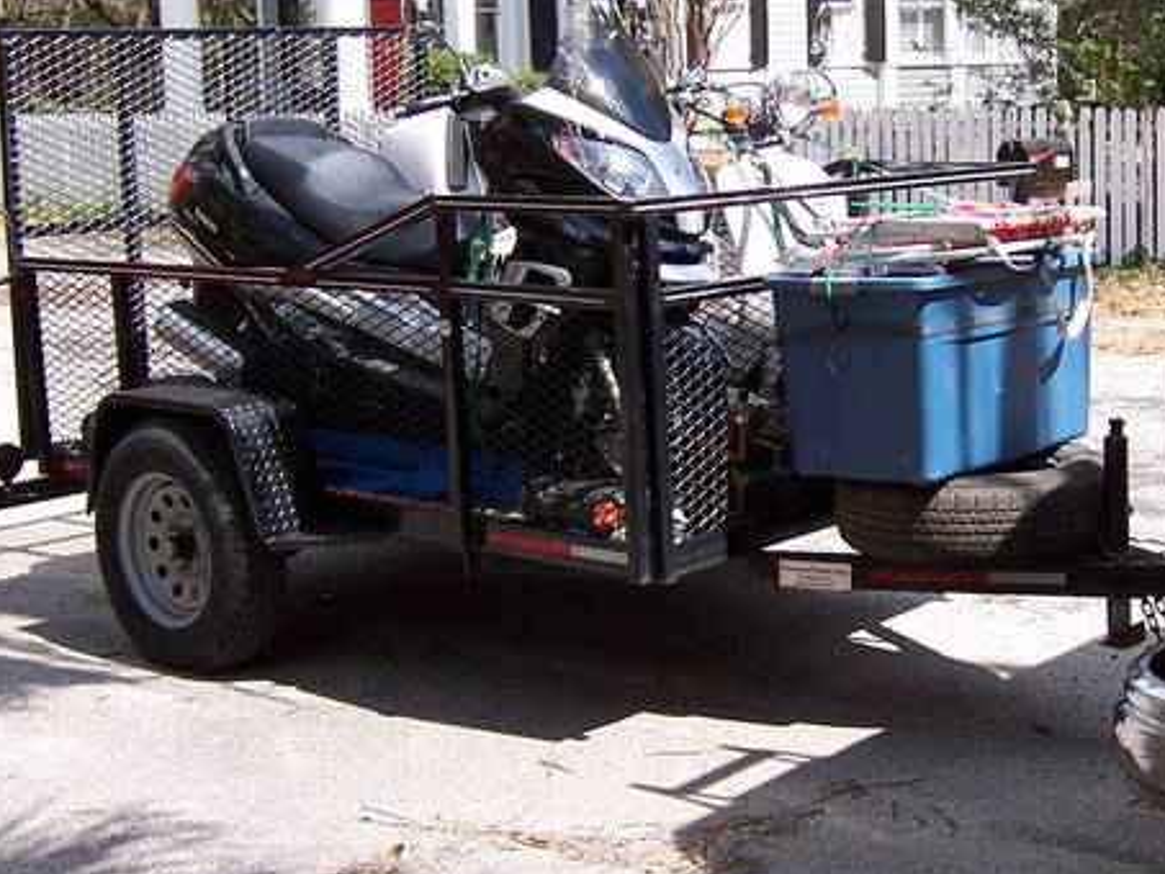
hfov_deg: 32.4
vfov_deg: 24.8
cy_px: 368
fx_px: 1986
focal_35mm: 59
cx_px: 782
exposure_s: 1/500
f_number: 3.4
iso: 80
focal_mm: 5.5
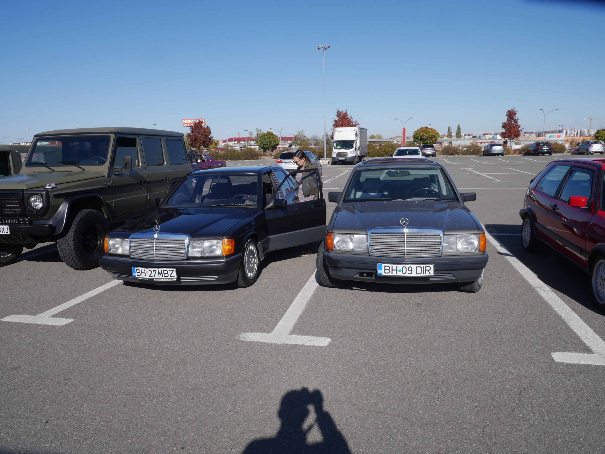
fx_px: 420
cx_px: 302
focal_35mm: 24
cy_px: 227
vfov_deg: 56.8
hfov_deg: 71.6
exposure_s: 1/640
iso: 200
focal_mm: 12
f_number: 8
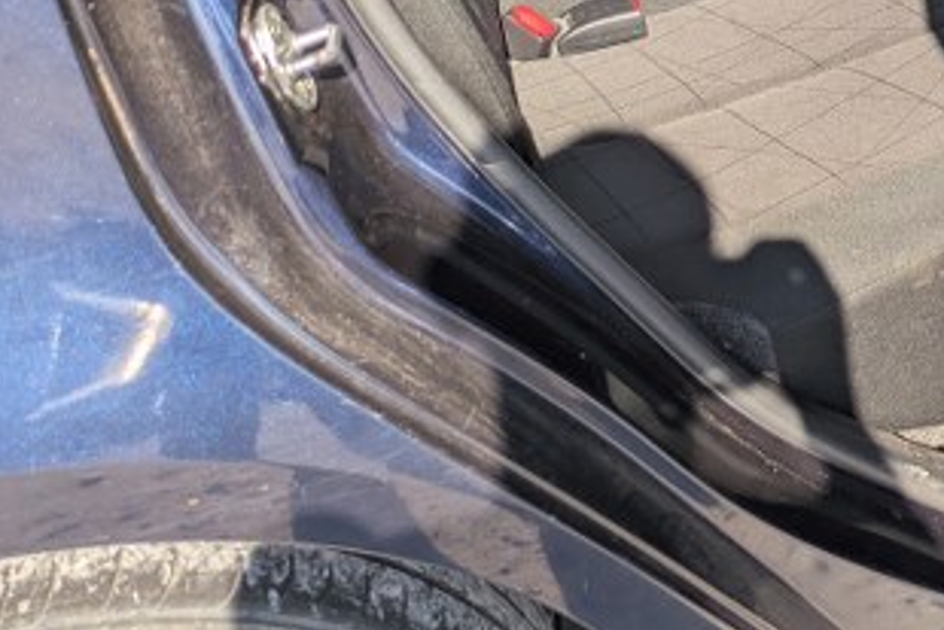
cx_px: 900
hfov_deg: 28.6
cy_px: -110
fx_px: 1758
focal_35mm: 67
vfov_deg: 19.3
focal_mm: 5.43
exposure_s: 1/935
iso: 46
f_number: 1.89
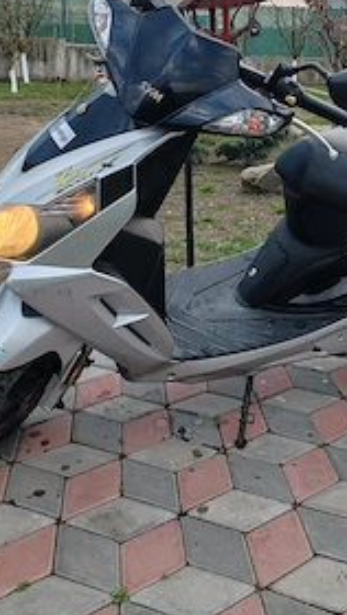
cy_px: 231
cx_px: 211
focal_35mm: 42
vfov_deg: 47.9
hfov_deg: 28.3
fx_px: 685
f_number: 1.9
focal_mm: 6.12
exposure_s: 1/100
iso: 64
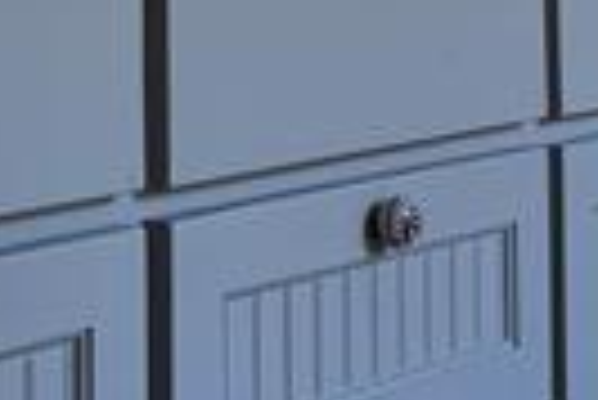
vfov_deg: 9.3
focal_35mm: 144
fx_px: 2395
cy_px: -166
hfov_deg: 14.2
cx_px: 324
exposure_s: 1/120
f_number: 1.78
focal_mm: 6.76
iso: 100
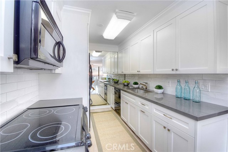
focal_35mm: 15
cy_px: 76
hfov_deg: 100.4
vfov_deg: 77.3
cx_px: 114
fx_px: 95
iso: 250
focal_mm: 10
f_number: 9
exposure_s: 1/60
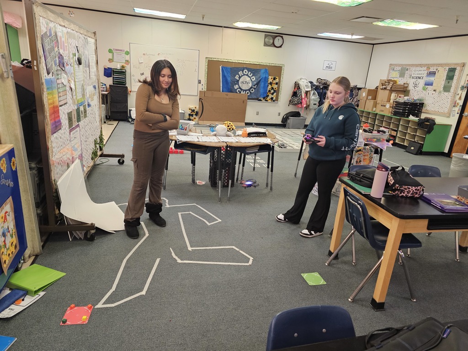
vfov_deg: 58.9
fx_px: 311
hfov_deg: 73.9
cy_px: 176
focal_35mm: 23
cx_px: 234
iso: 640
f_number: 1.7
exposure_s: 1/120
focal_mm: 6.3
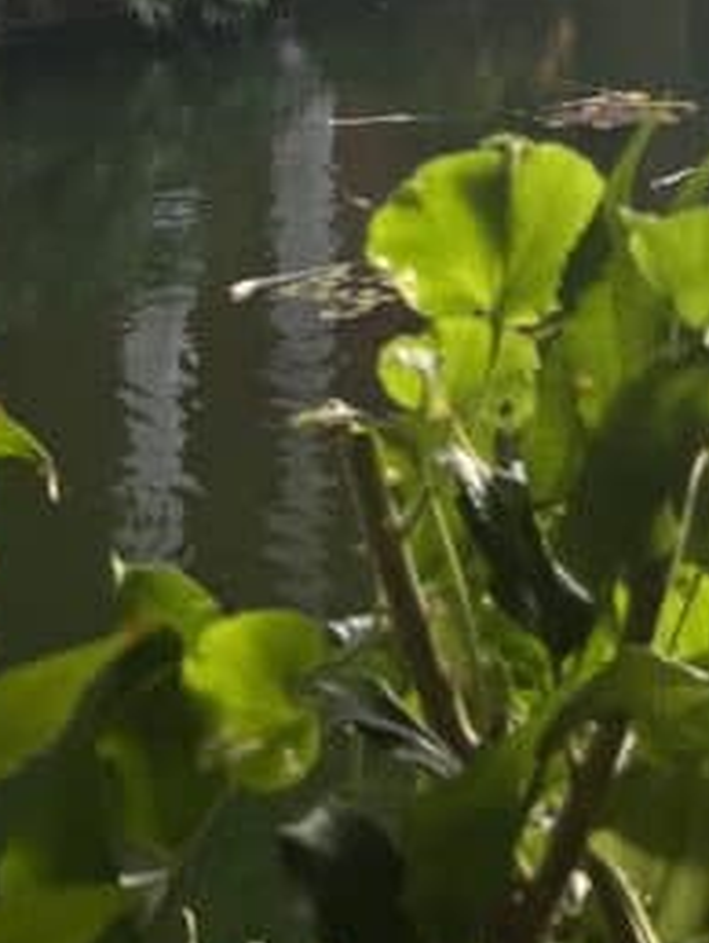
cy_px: -830
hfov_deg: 14.2
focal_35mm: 103
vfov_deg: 15.8
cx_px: 651
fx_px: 2808
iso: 50
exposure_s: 1/894
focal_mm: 5.7
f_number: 1.5
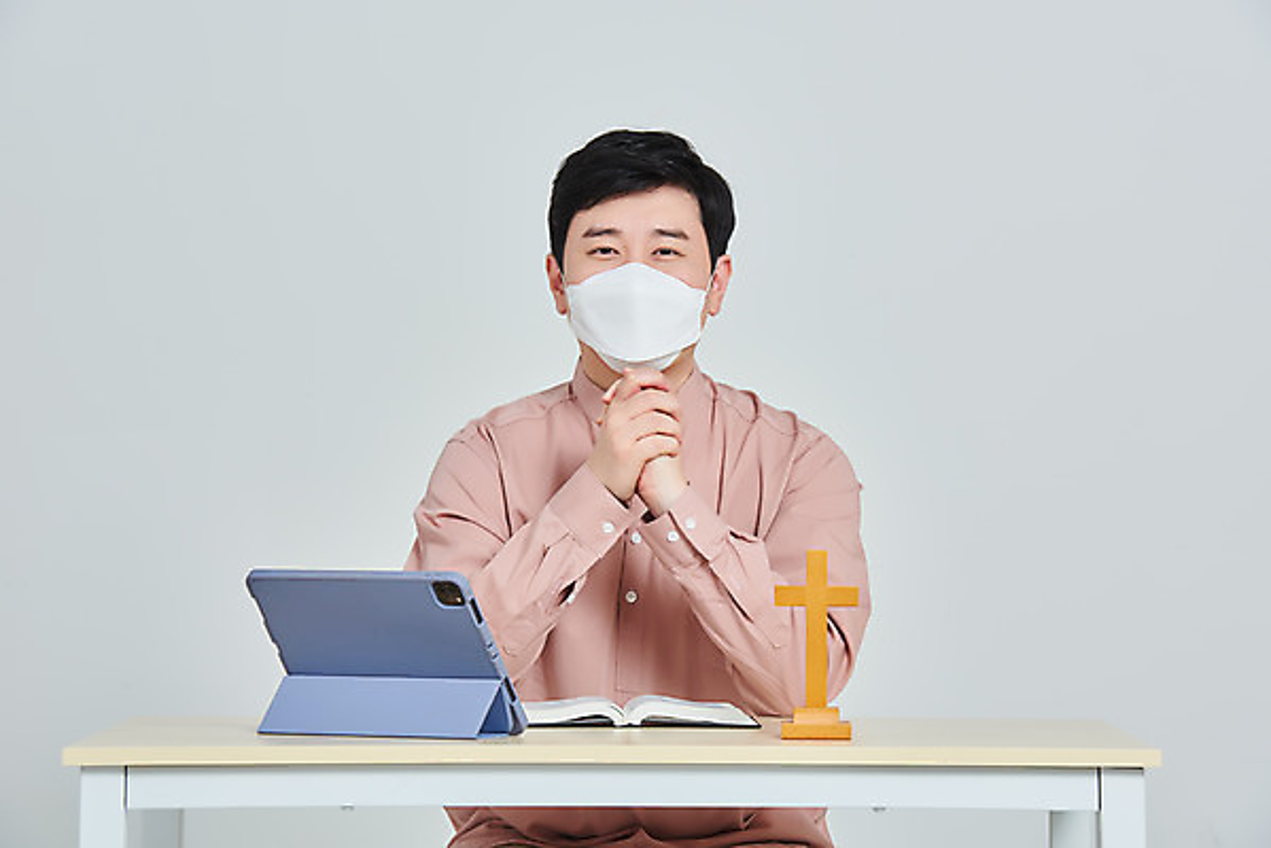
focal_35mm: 135
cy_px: 424
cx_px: 636
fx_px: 4768
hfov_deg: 15.2
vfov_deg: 10.2
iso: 100
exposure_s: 1/125
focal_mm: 135
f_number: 13
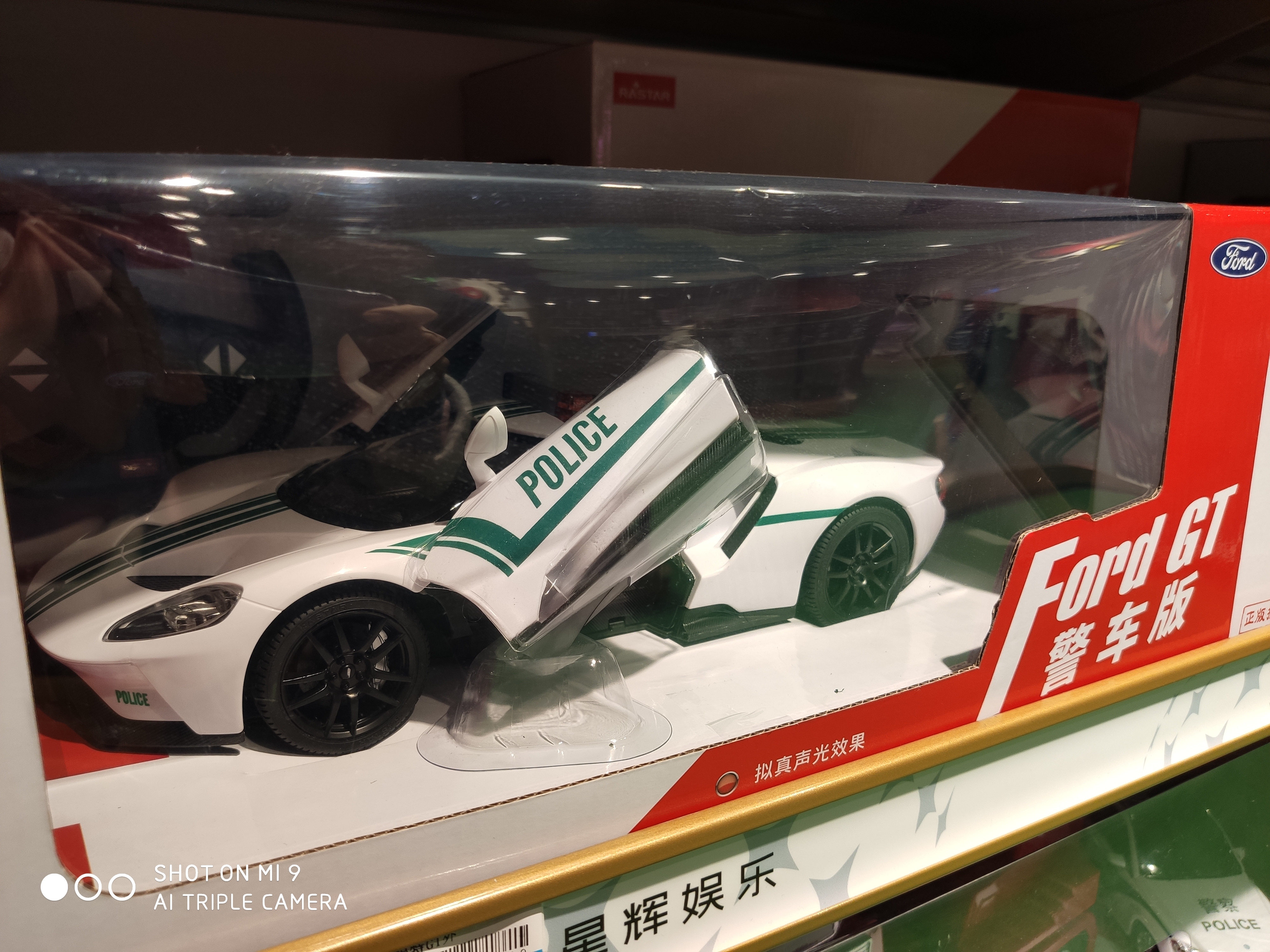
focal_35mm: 27
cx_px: 635
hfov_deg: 65.3
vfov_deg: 51.4
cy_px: 476
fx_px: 991
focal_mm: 4.75
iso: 324
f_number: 1.75
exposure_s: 1/100
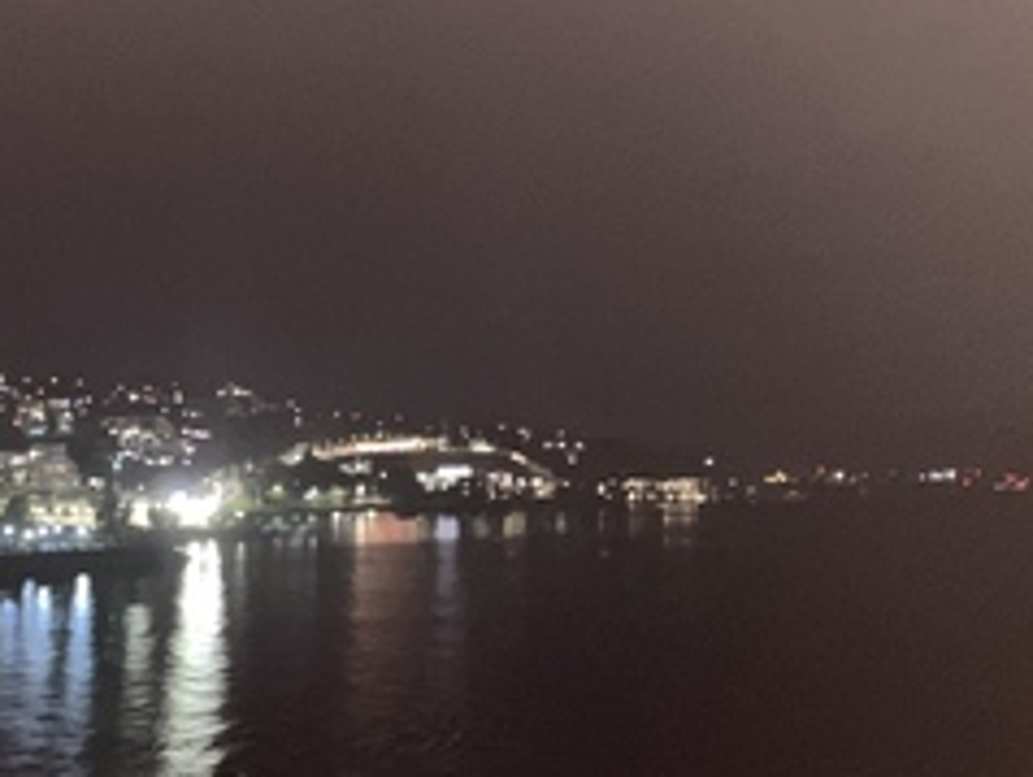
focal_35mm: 47
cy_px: 543
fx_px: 1404
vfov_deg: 30.6
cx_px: 243
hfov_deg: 39.2
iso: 400
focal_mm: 3.99
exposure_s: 1/4
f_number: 1.8
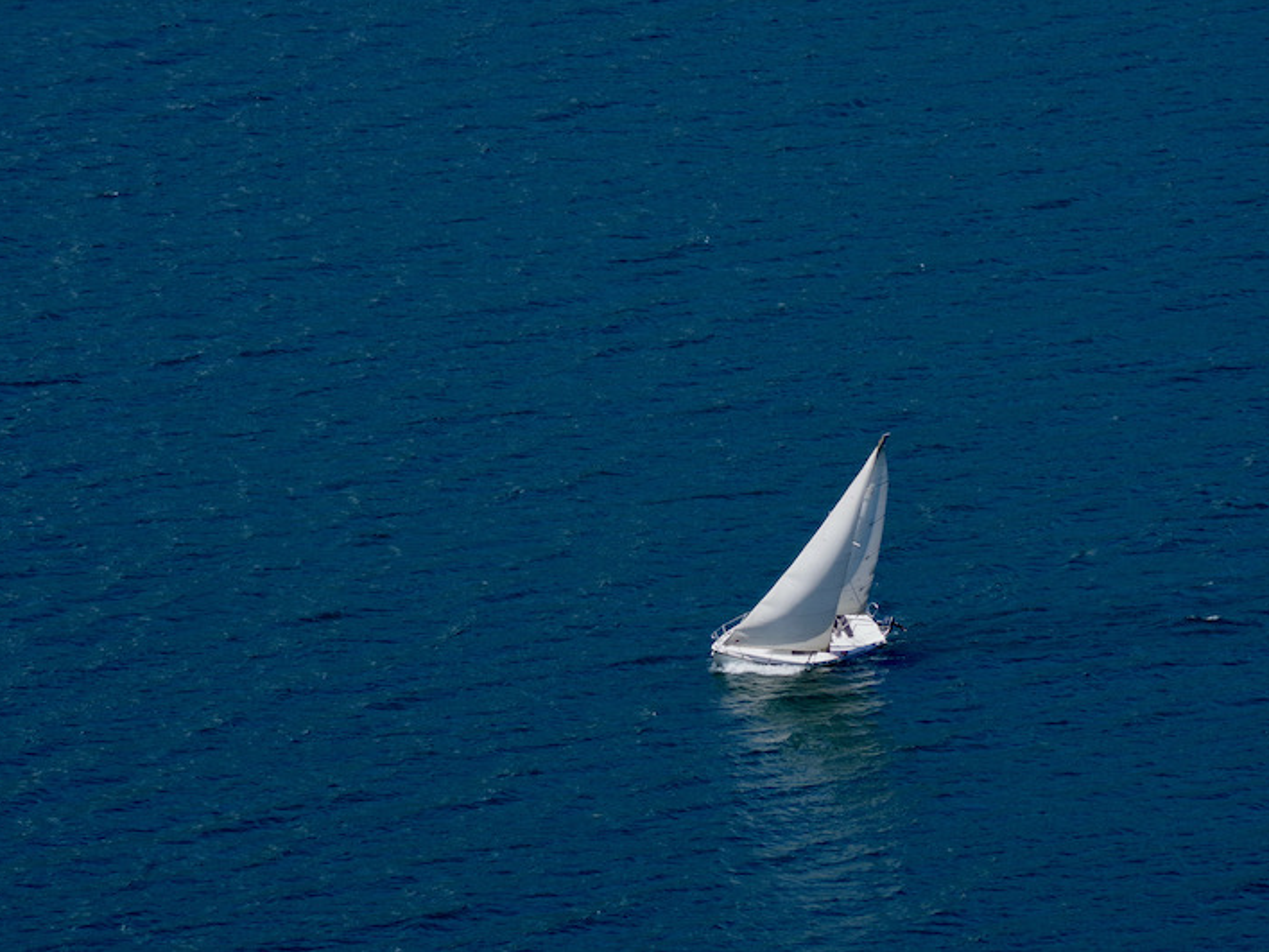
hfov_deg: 4.1
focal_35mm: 489
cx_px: 563
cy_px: 476
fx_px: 17926
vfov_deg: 3.0
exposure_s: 1/400
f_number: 14
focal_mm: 300
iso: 800
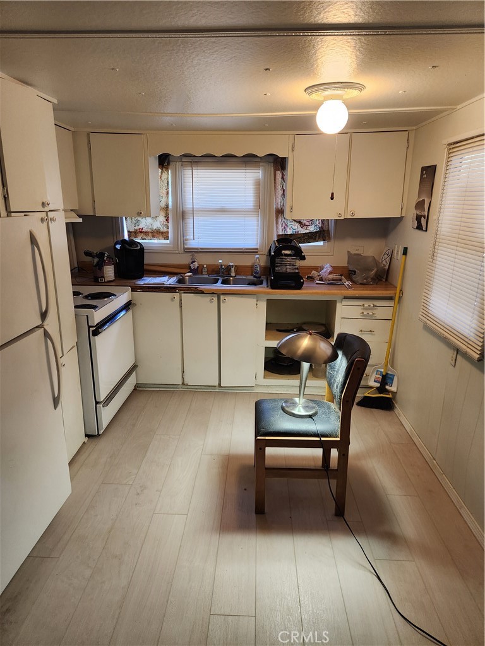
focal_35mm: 23
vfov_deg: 73.9
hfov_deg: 58.9
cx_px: 242
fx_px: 430
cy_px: 323
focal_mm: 5.4
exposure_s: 1/120
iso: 250
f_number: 1.8
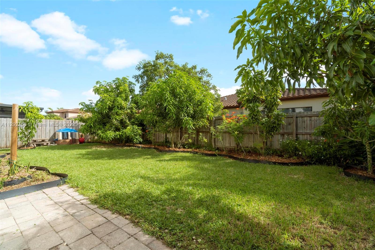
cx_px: 188
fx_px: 156
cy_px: 125
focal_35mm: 15
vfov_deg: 77.3
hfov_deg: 100.4
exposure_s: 1/160
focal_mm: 10
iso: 160
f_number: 8
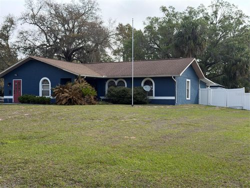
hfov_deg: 39.7
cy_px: 94
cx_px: 125
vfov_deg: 30.3
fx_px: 347
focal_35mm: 48
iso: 80
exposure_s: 1/2577
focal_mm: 6.76
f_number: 1.78
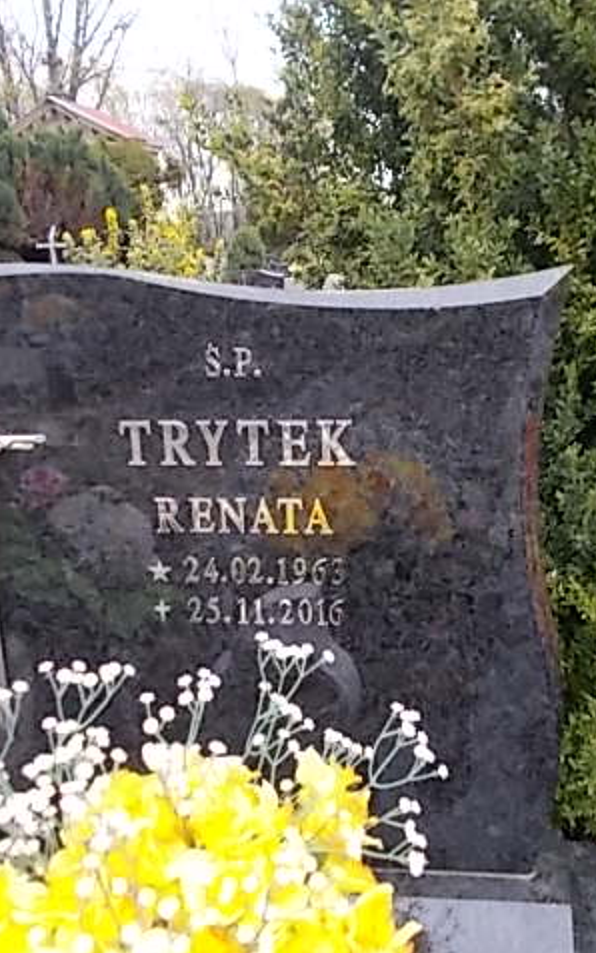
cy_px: 477
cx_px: 398
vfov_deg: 52.8
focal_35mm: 37
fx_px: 962
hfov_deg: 34.1
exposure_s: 1/50
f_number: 3.2
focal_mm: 4.6
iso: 80
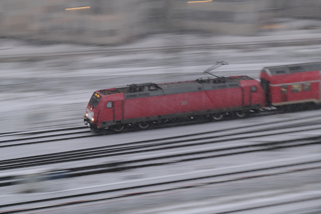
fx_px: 936
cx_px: 160
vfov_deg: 13.0
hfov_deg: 19.5
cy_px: 107
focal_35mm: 105
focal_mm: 70
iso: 640
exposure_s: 1/10
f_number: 5.6
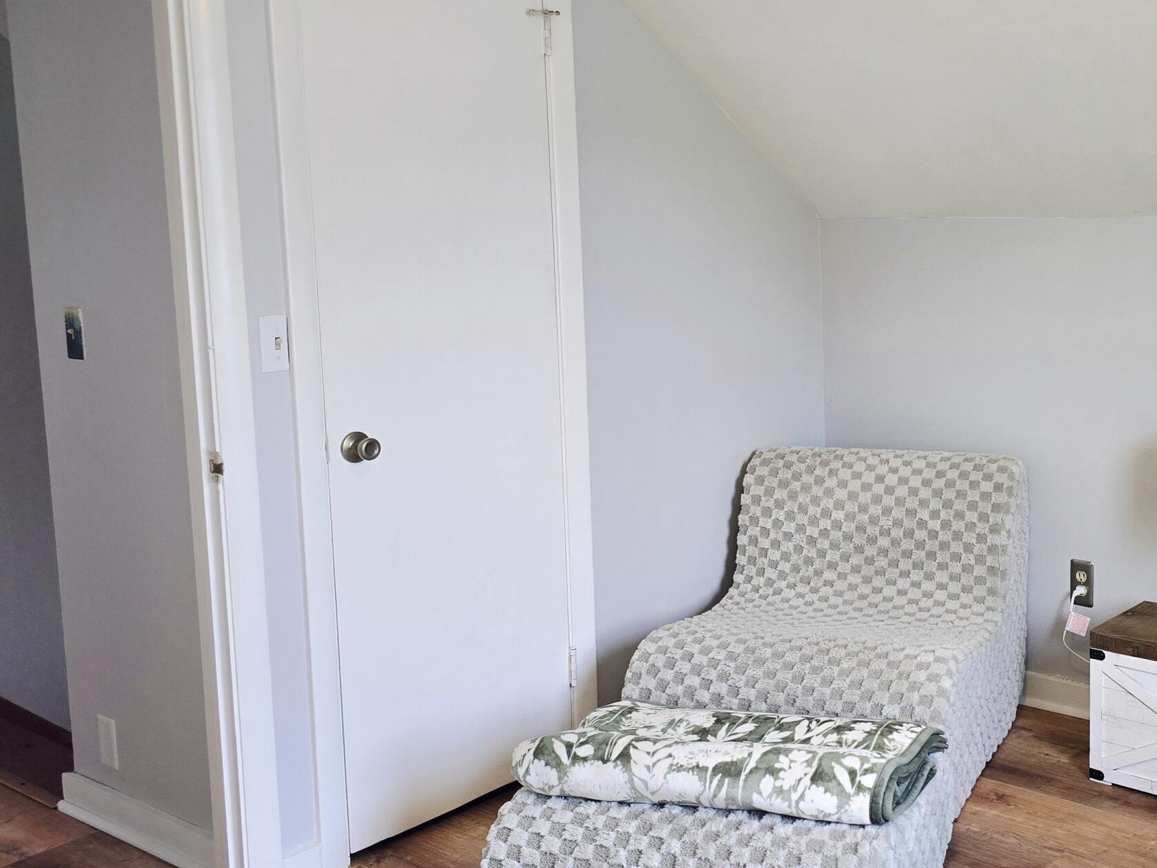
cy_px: 356
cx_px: 911
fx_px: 1370
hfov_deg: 43.8
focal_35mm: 41
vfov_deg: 35.0
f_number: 1.7
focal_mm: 6.3
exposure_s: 1/120
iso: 100
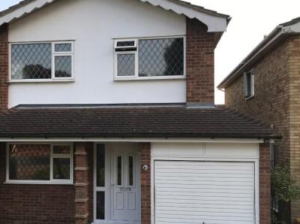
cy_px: 132
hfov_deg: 45.4
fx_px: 355
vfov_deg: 35.0
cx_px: 110
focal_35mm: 41
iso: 20
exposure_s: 1/447
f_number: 1.8
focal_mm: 3.99
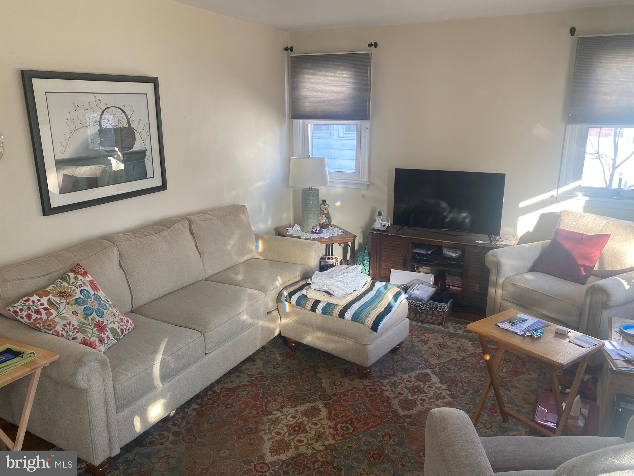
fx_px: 476
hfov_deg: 67.3
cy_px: 238
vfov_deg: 53.1
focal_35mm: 26
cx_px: 317
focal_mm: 4.25
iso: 125
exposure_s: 1/121
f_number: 1.8
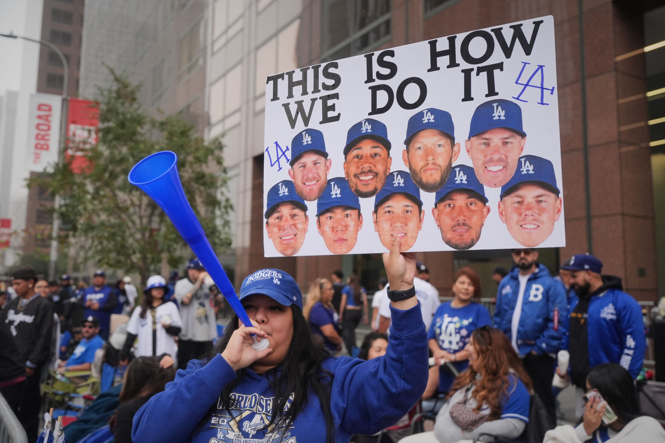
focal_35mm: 33
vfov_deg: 40.0
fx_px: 609
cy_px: 222
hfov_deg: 57.2
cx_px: 332
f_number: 2.8
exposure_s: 1/3200
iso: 1250
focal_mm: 33
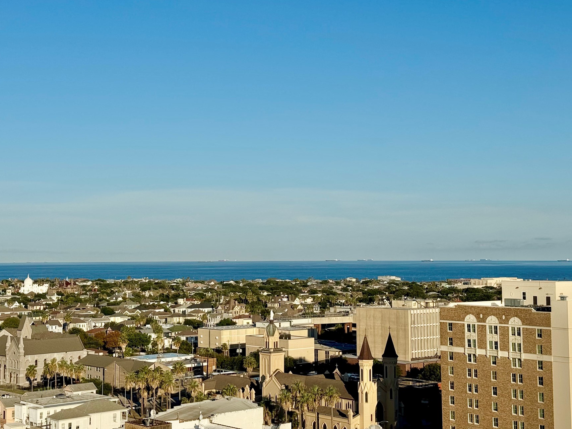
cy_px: 201
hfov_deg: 33.8
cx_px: 252
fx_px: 942
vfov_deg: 25.6
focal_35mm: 57
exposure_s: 1/7937
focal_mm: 6.76
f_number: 1.78
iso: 64
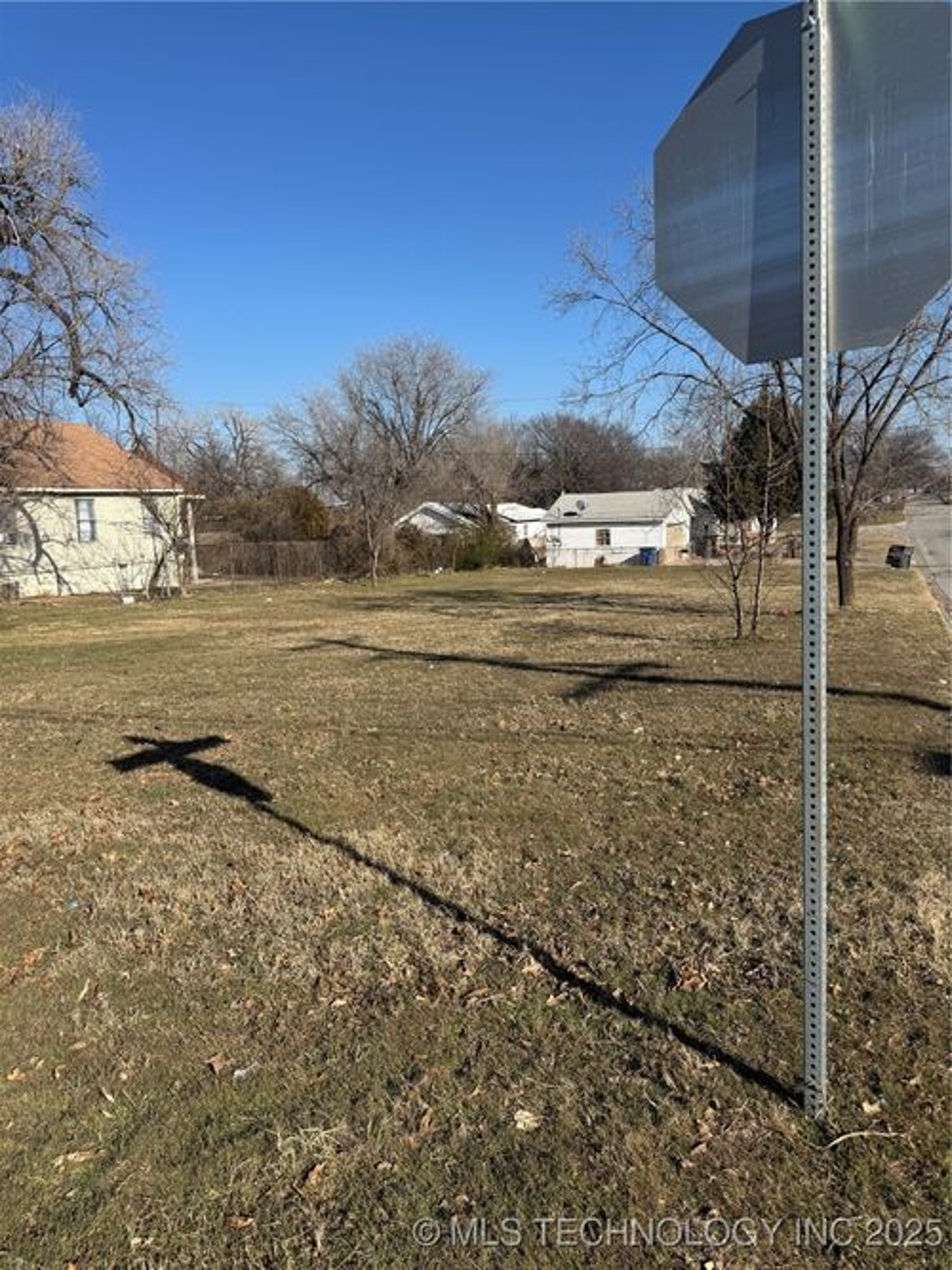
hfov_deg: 56.8
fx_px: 880
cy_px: 635
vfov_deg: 71.6
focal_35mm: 24
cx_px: 476
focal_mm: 6.76
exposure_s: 1/4950
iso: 80
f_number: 1.78
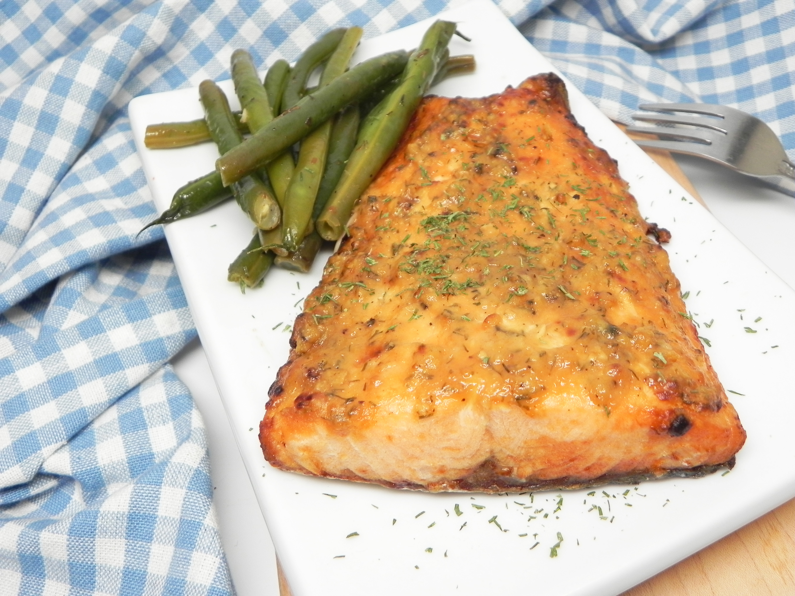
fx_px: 758
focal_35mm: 33
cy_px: 298
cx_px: 398
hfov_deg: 55.4
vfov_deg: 42.9
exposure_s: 1/37.2
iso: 160
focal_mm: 5.9
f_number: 2.8
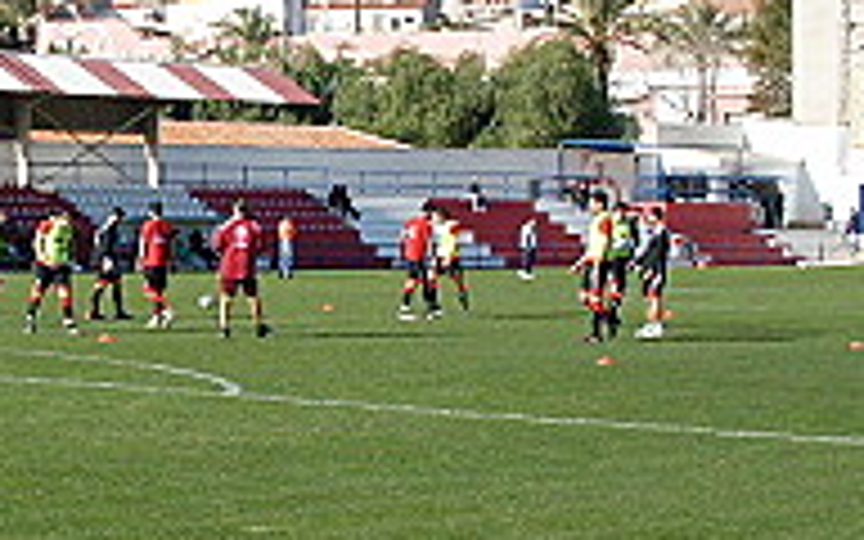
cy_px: 189
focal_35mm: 126
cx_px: -117
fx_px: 2967
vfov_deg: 10.4
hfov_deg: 16.0
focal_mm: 6.3
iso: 80
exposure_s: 1/250
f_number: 8.4
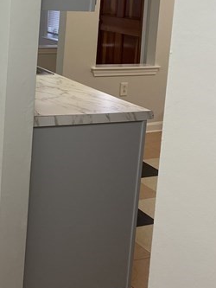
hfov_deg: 22.9
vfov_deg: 30.8
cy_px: 31
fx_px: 499
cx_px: -28
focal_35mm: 60
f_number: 1.8
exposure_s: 1/60
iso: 64
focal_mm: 4.25
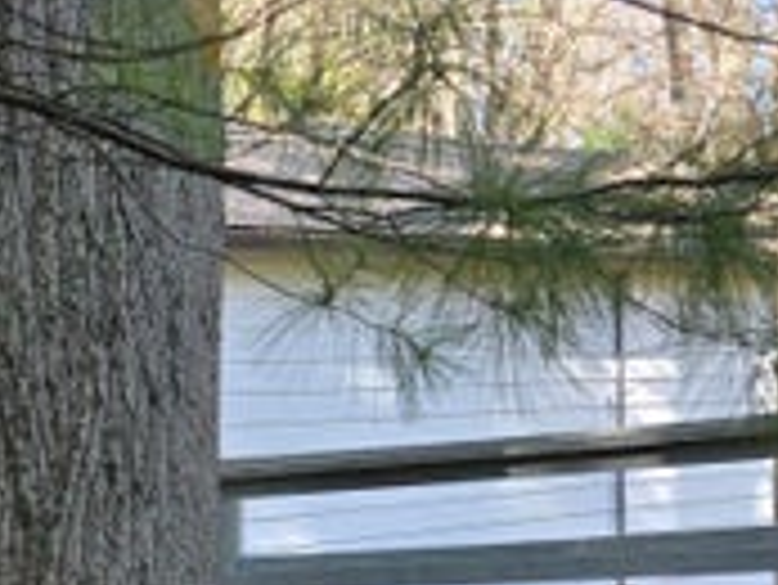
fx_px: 1912
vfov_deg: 17.4
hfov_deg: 21.6
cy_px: 346
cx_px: -108
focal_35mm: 85
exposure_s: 1/359
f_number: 1.8
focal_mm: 5.4
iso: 25
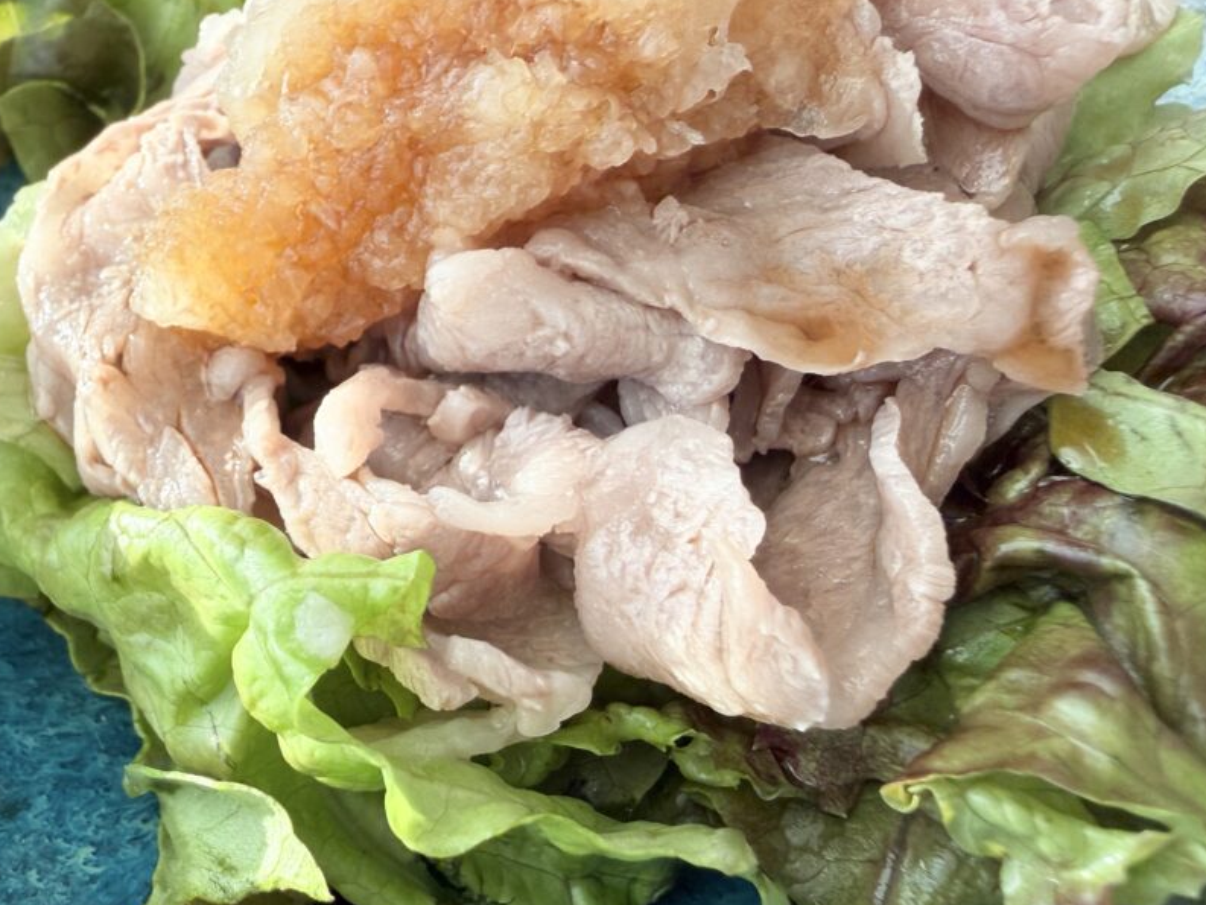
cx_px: 462
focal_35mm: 31
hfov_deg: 57.7
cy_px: 408
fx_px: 1080
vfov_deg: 45.4
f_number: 2.2
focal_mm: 2.22
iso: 100
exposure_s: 1/121
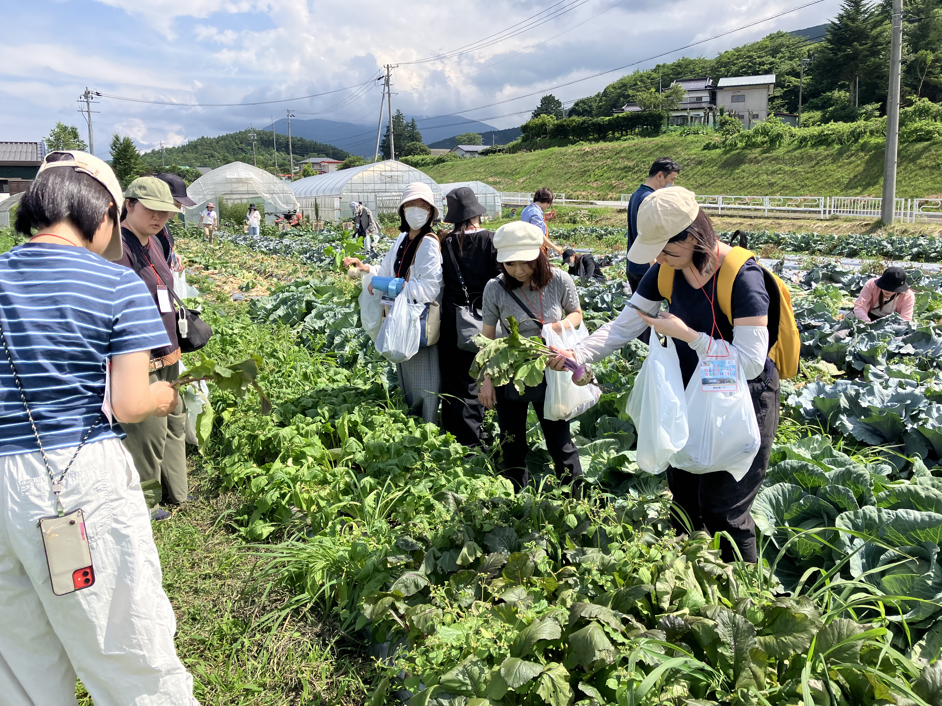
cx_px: 471
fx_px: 762
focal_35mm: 28
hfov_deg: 63.4
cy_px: 353
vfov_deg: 49.7
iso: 32
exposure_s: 1/1429
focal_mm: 3.99
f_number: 1.8
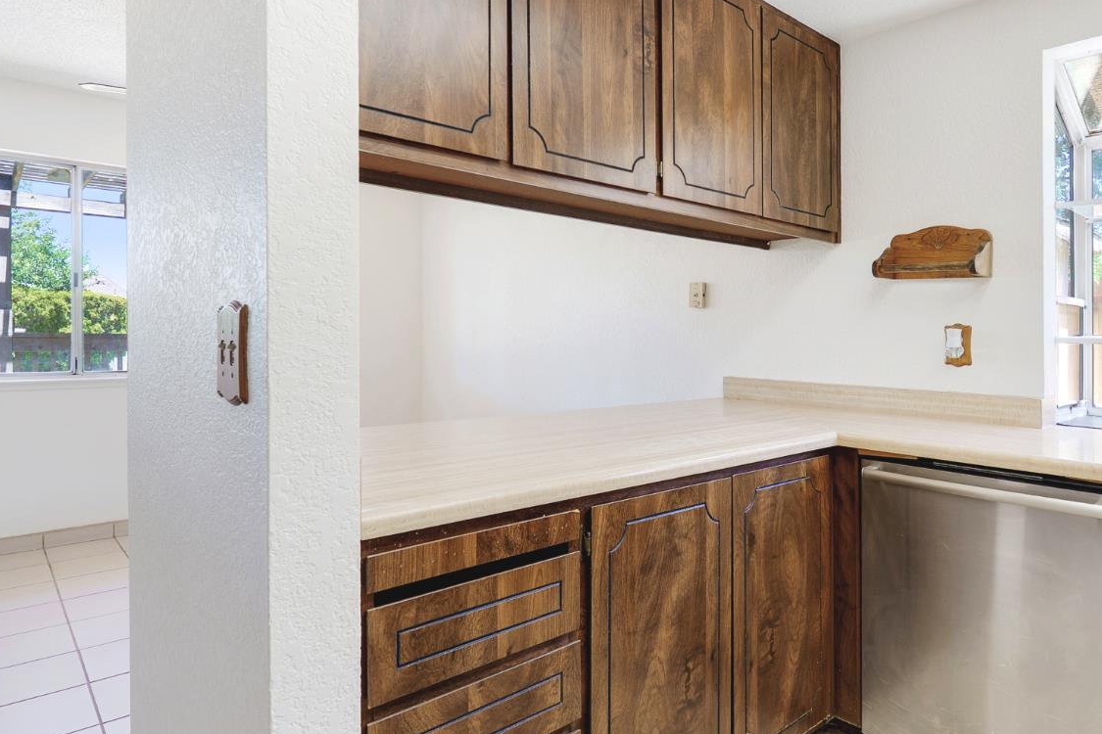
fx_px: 612
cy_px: 365
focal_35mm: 20
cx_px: 596
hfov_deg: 83.8
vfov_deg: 61.9
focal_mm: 10
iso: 125
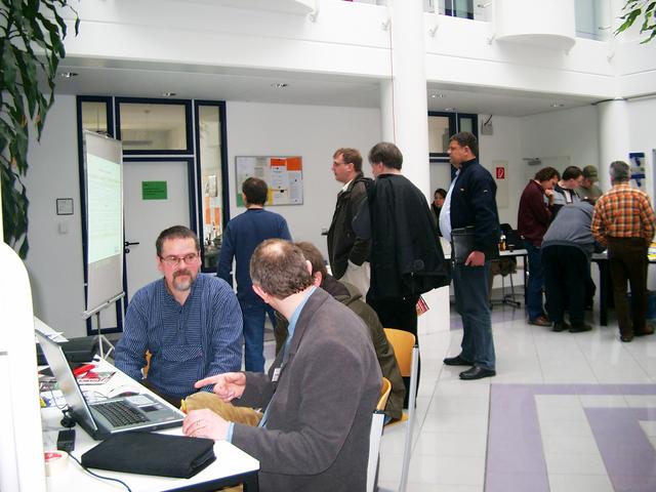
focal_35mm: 37
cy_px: 246
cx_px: 328
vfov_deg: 38.7
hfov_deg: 50.1
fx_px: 701
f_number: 2.6
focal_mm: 7.6
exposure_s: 1/60
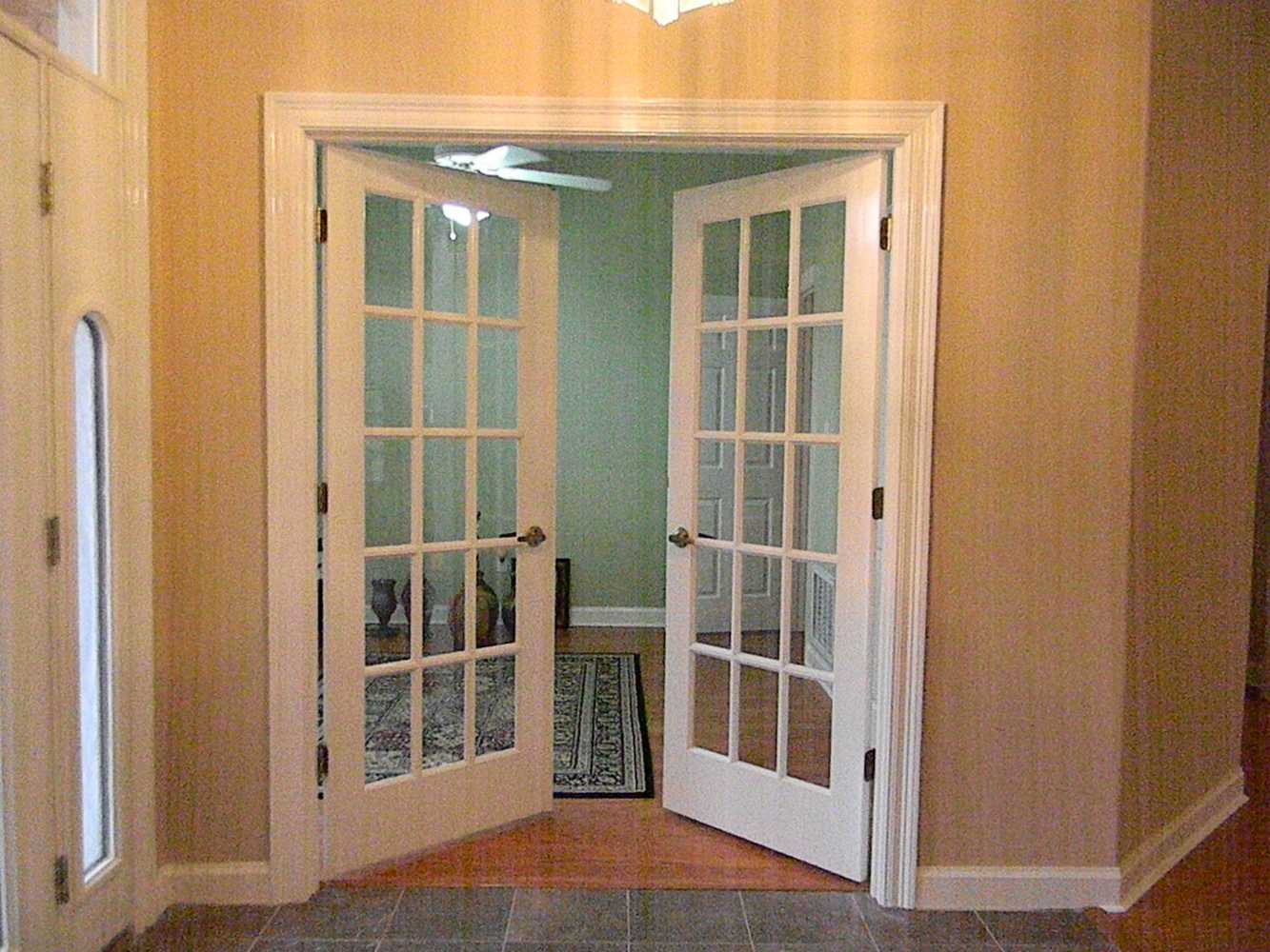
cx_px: 635
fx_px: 991
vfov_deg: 51.4
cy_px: 476
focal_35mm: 27
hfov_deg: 65.3
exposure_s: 1/120
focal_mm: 5
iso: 3200
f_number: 3.5
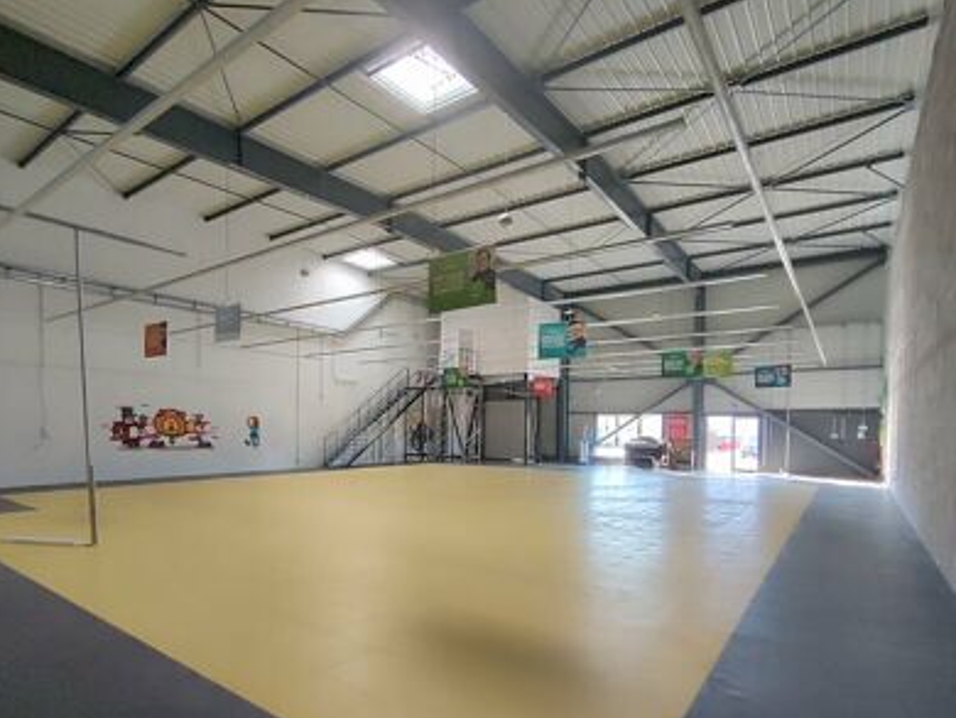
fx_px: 442
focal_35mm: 16
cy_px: 436
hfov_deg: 94.3
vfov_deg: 77.1
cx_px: 446
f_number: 2.2
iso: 219
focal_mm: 1.66
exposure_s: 1/33
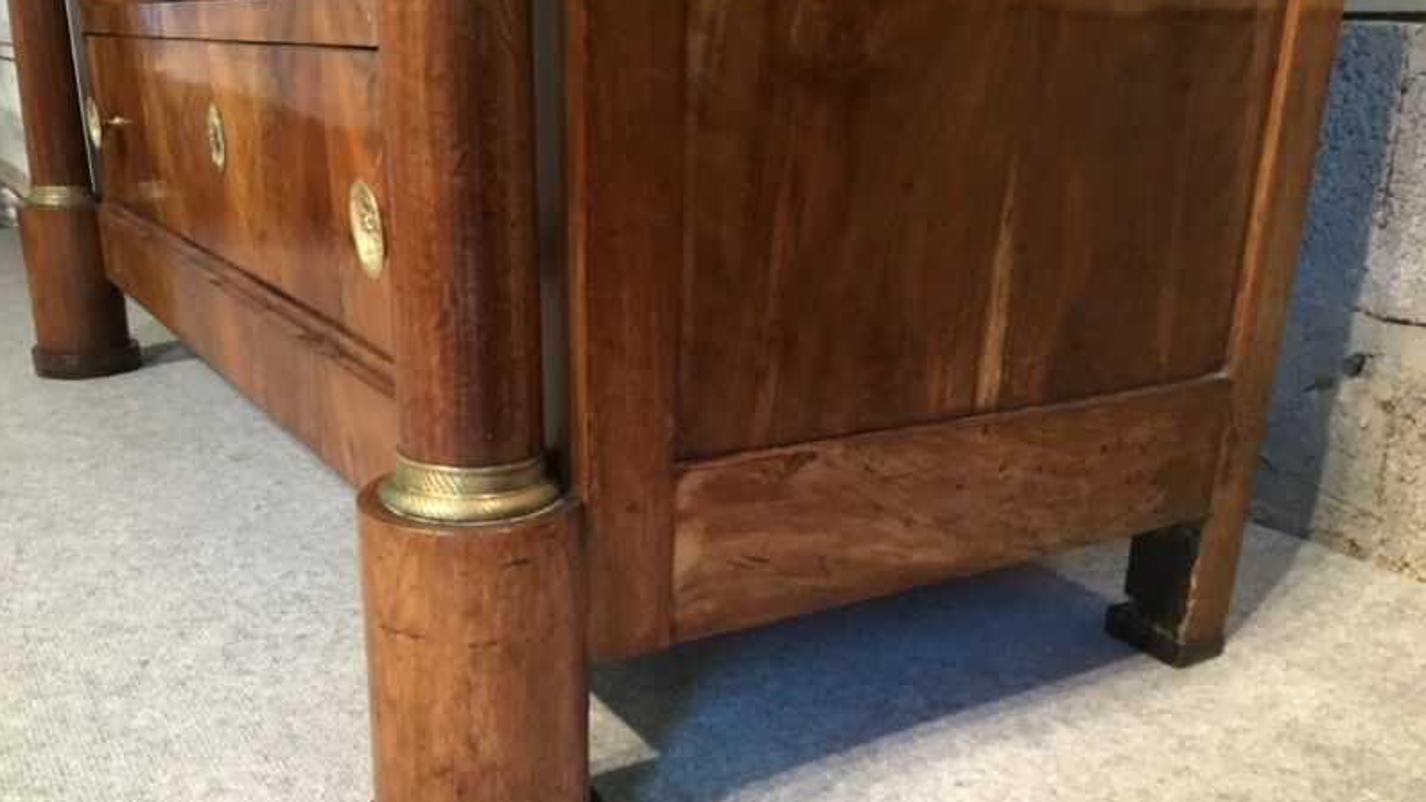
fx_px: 1285
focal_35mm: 34
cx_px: 712
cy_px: 520
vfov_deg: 34.4
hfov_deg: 58.0
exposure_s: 1/20
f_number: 2.4
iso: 200
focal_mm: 3.3
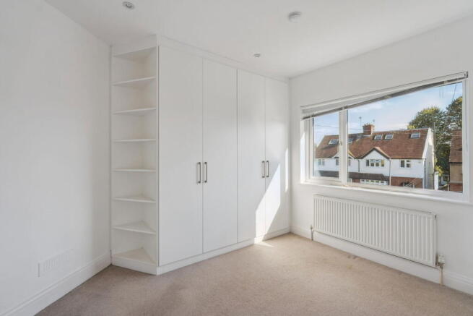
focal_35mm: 16
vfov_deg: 73.8
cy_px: 158
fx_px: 210
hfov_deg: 96.7
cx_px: 236
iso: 320
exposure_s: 1/60
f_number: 5.6
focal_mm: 16
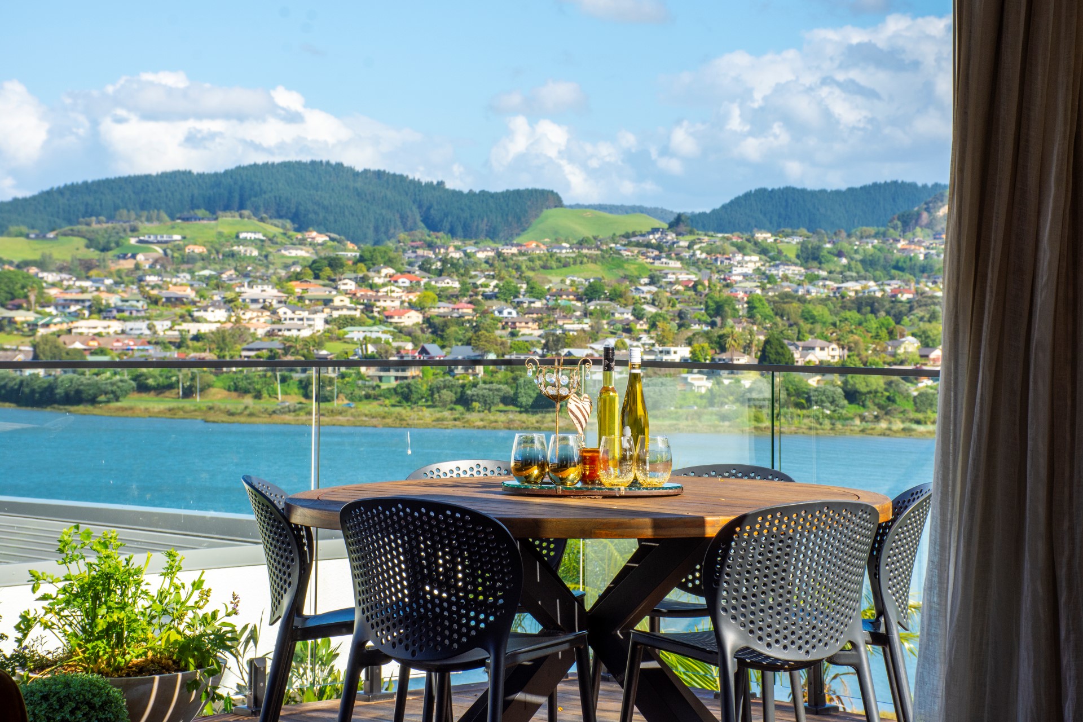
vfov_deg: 14.7
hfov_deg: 21.9
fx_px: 2798
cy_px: 361
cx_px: 542
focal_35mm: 93
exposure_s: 1/250
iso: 250
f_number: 11
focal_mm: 62
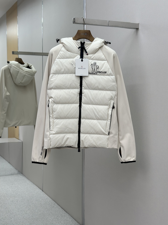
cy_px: 112
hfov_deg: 30.3
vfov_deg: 39.7
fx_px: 311
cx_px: 84
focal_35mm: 48
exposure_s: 1/471
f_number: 1.78
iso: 80
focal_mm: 6.86
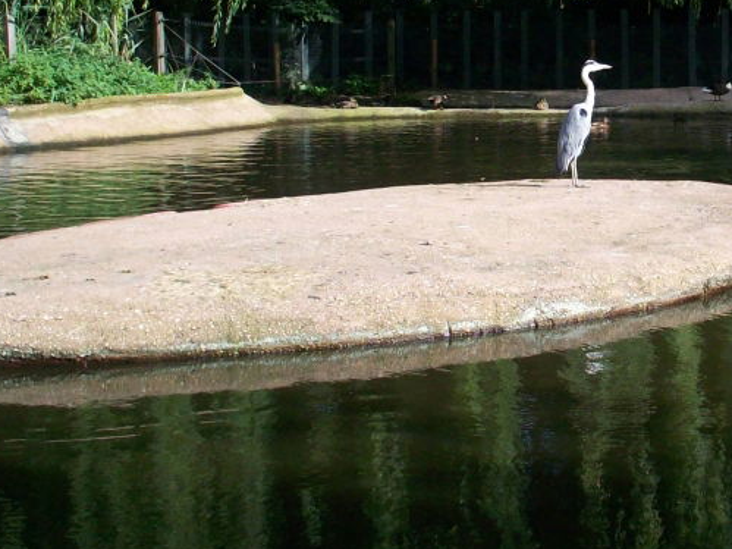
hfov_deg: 25.2
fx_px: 1607
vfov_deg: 19.2
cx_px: 591
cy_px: 134
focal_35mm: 76
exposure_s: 1/203
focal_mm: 6.2
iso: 80
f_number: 5.6
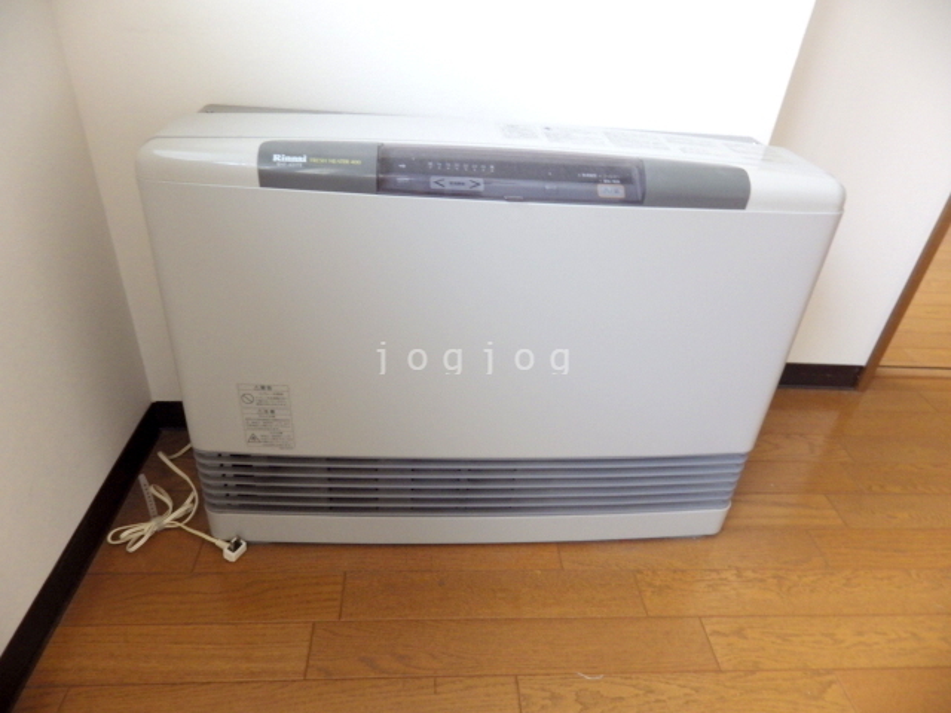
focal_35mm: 22
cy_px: 356
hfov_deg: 76.4
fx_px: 604
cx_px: 476
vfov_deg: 61.1
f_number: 3.1
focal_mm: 4
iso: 160
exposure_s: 1/45
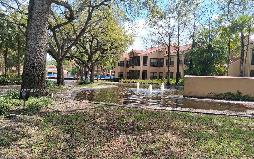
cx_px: 128
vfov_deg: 44.4
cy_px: 91
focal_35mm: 28
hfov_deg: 66.5
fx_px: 194
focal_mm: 3.98
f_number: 1.8
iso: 25
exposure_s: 1/462
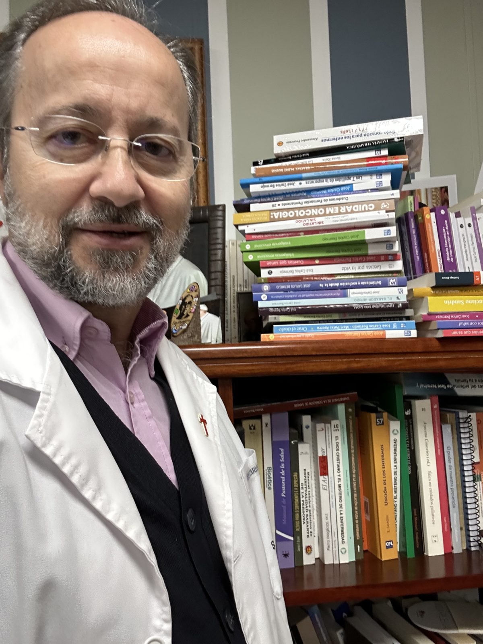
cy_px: 322
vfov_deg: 60.0
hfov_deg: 46.8
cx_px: 242
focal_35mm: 30
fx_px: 558
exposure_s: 1/51
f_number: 1.9
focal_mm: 2.69
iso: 125
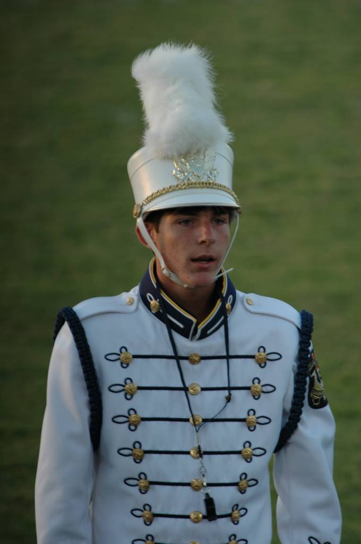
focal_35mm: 600
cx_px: 180
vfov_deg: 3.4
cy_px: 272
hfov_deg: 2.3
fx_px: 9049
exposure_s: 1/80
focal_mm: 400
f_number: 5.6
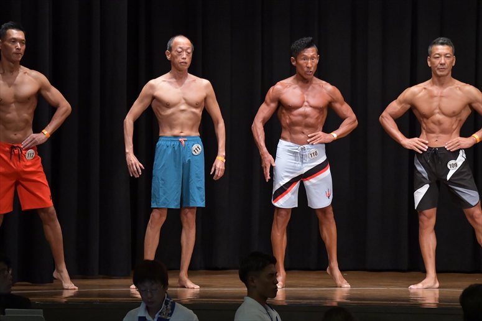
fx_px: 2703
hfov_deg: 10.2
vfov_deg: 6.8
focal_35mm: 202
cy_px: 160
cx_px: 241
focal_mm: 135
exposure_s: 1/400
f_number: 5.6
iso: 6400
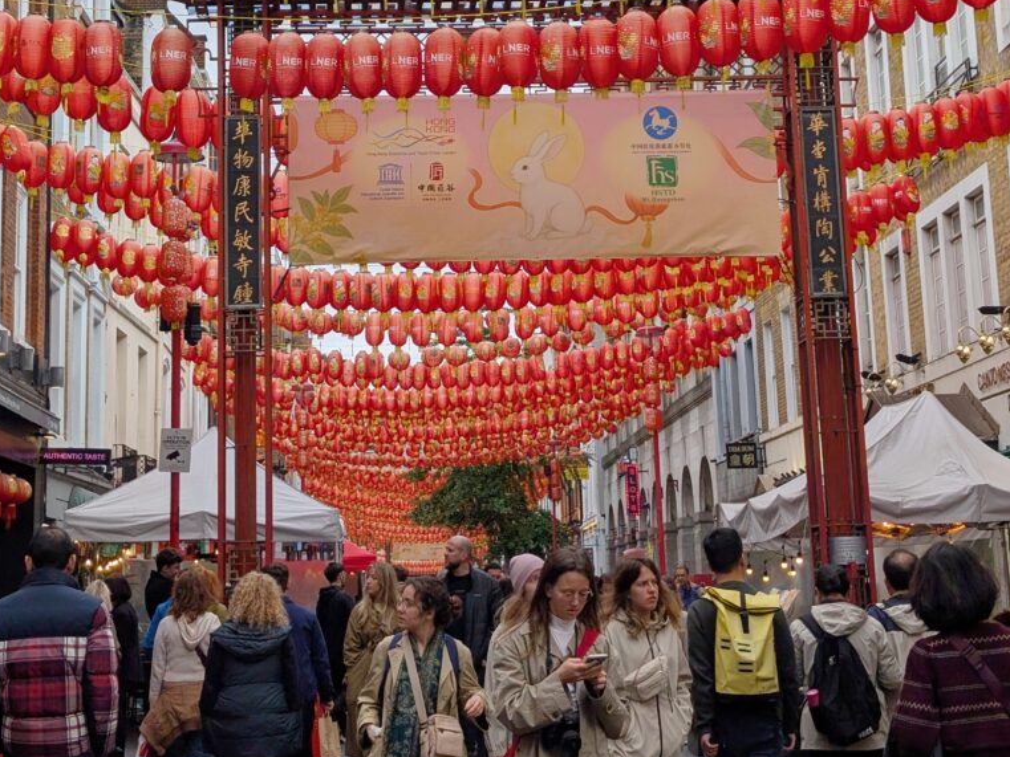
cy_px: 93
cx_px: 502
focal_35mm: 66
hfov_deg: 29.4
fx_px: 1926
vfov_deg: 21.8
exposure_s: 1/454
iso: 23
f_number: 1.68
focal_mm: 6.9
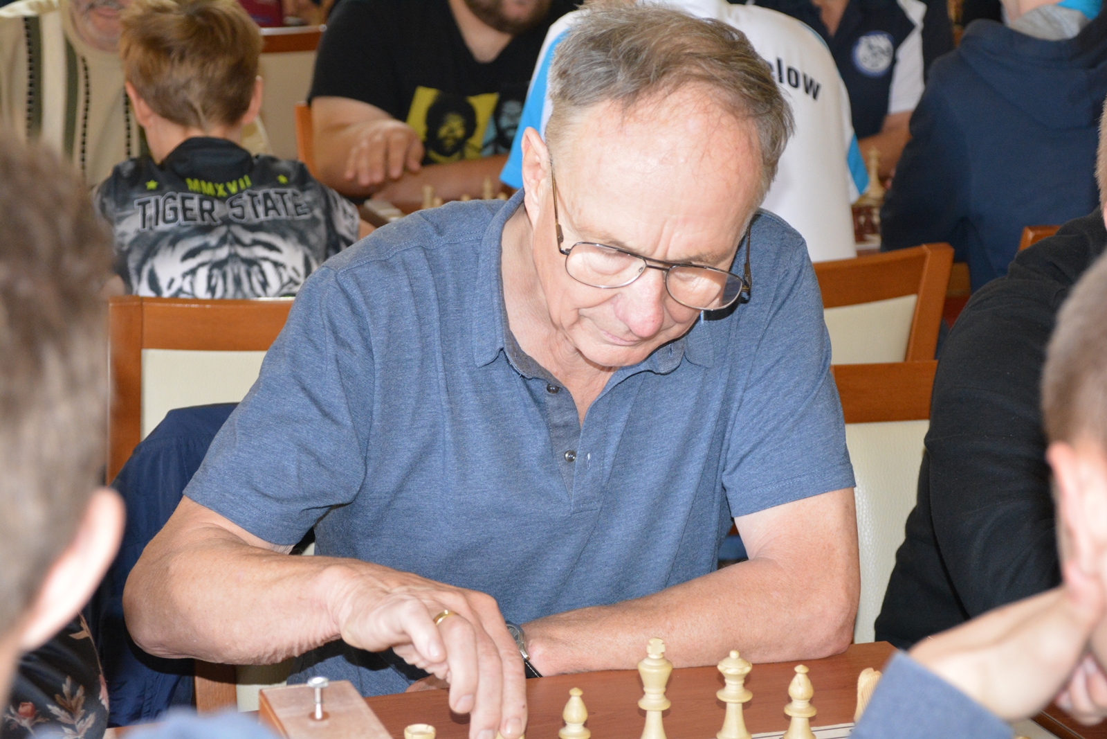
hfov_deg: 24.6
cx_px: 554
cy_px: 370
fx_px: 2537
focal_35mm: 82
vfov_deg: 16.6
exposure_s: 1/60
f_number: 5
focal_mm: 55
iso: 2200
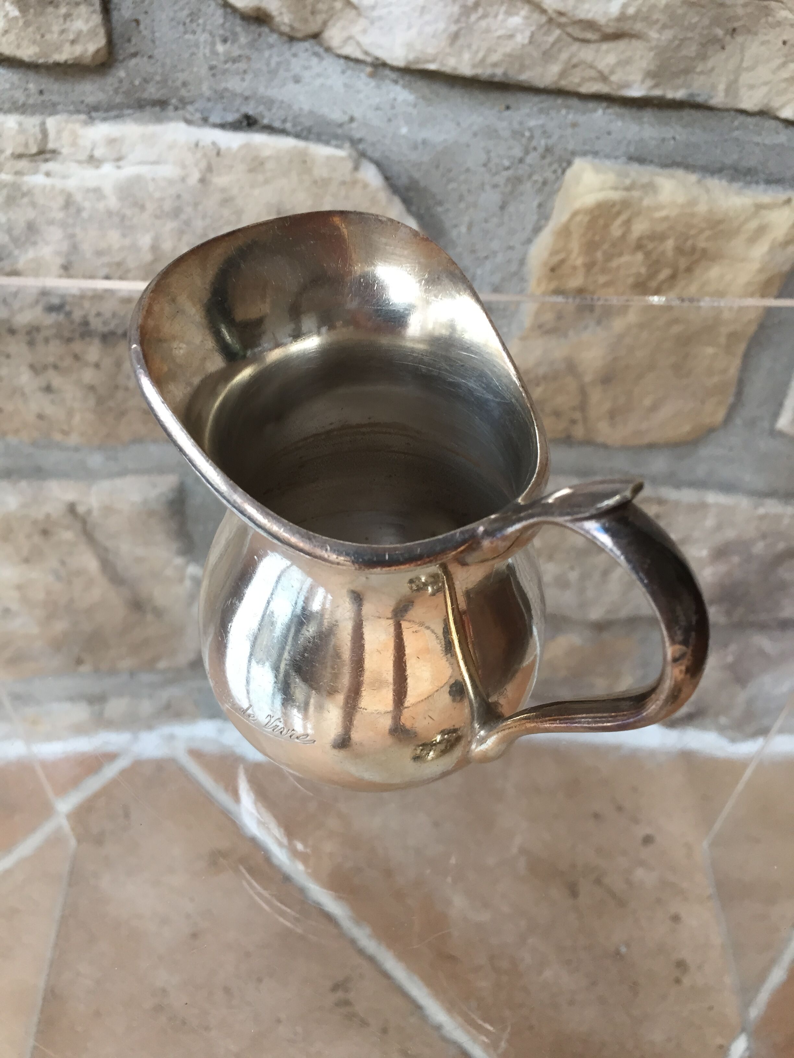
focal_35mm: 29
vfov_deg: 61.7
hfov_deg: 48.2
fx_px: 887
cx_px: 397
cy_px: 529
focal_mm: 4.15
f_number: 2.2
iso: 40
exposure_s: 1/33
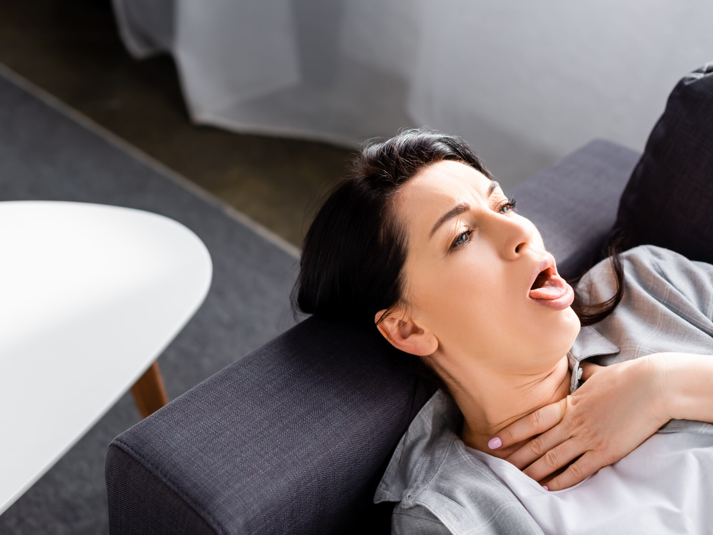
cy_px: 266
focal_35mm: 55
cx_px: 350
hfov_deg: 34.9
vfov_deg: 26.6
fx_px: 1133
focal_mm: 50
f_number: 3.2
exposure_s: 1/200
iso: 100
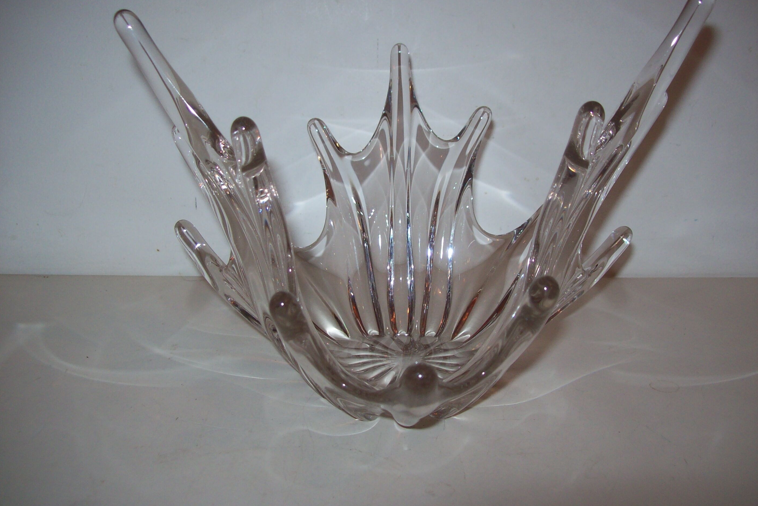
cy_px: 239
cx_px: 378
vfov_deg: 35.0
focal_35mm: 38
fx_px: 800
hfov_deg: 50.7
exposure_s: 1/64
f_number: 2.7
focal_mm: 6
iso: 80
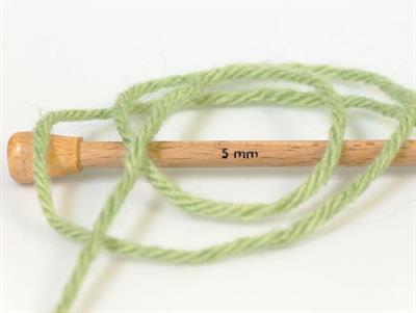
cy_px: 156
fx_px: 1396
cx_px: 208
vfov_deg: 12.8
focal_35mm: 116
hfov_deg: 17.0
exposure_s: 1/26.1
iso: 200
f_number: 3
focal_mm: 23.76
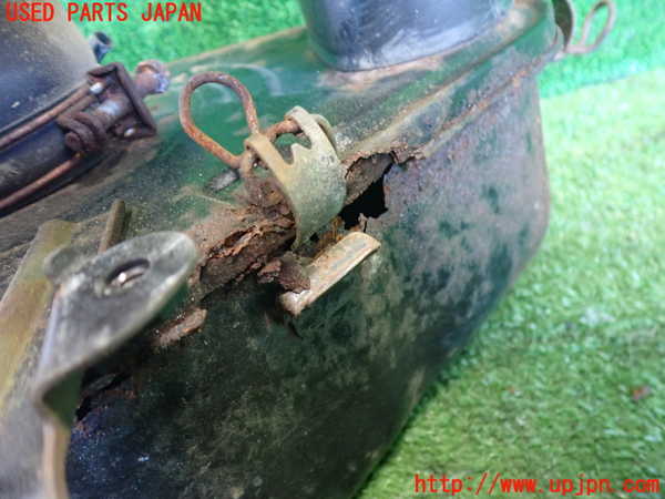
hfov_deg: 60.0
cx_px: 332
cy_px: 250
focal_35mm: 30
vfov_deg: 46.8
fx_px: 576
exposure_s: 1/20
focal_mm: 5.4
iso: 800
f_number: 2.3
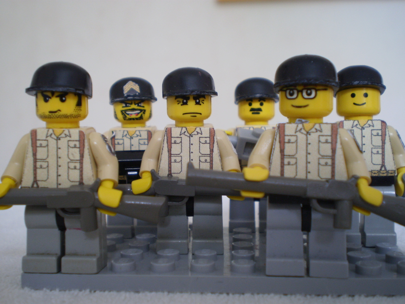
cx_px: 202
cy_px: 152
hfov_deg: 44.8
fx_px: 491
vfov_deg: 34.3
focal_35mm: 42
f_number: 3.5
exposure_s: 1/4
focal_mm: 7.4
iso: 125
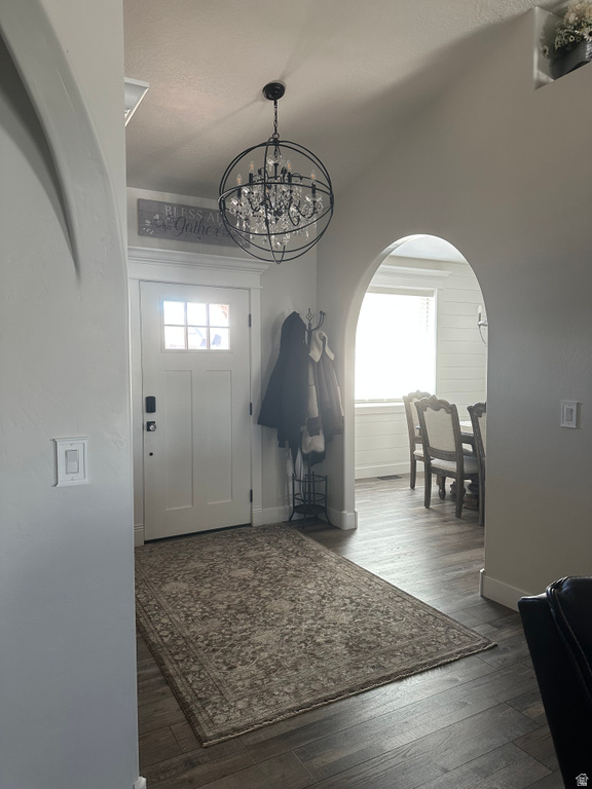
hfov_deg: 56.8
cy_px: 394
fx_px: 547
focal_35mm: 24
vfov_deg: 71.6
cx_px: 296
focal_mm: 6.86
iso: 160
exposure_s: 1/121
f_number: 1.78
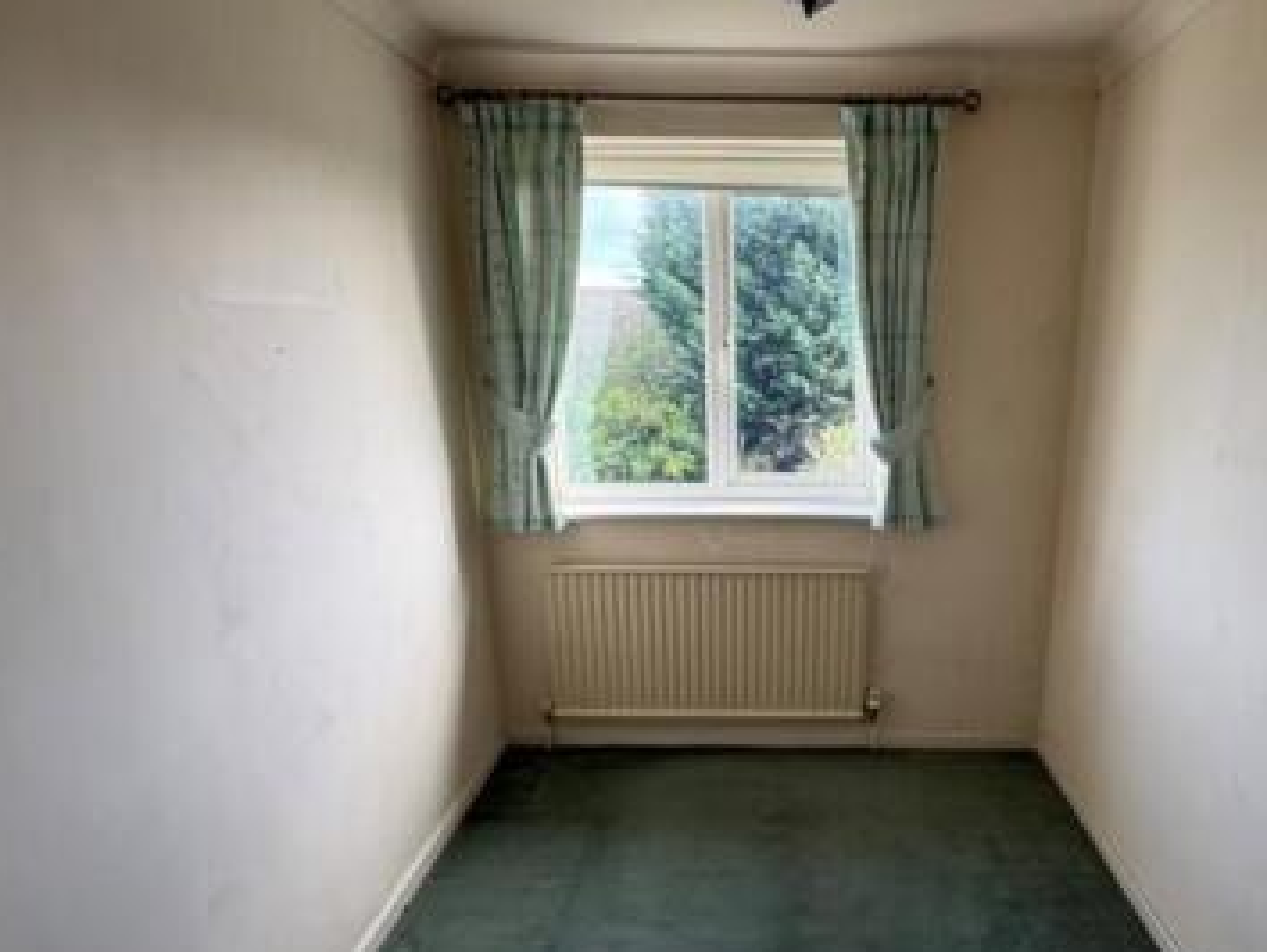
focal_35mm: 23
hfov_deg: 72.7
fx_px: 842
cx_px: 791
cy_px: 582
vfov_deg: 58.4
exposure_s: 1/99
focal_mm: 2.22
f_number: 2.2
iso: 64
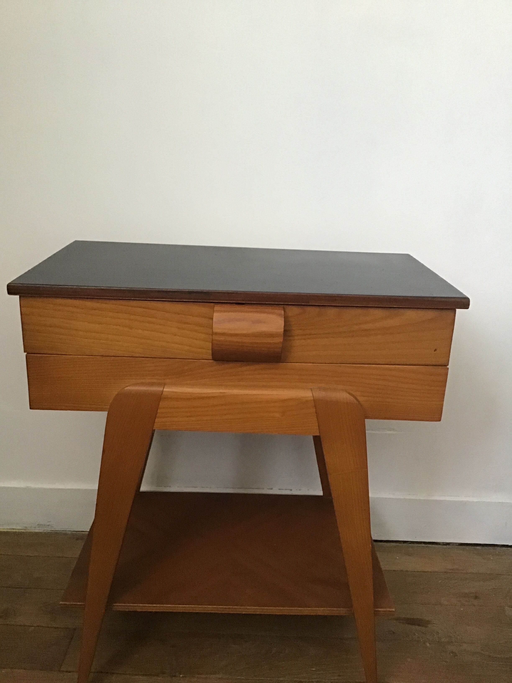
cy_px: 342
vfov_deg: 58.4
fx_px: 611
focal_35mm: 31
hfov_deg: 45.4
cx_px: 256
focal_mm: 3.3
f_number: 2.4
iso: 200
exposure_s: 1/20
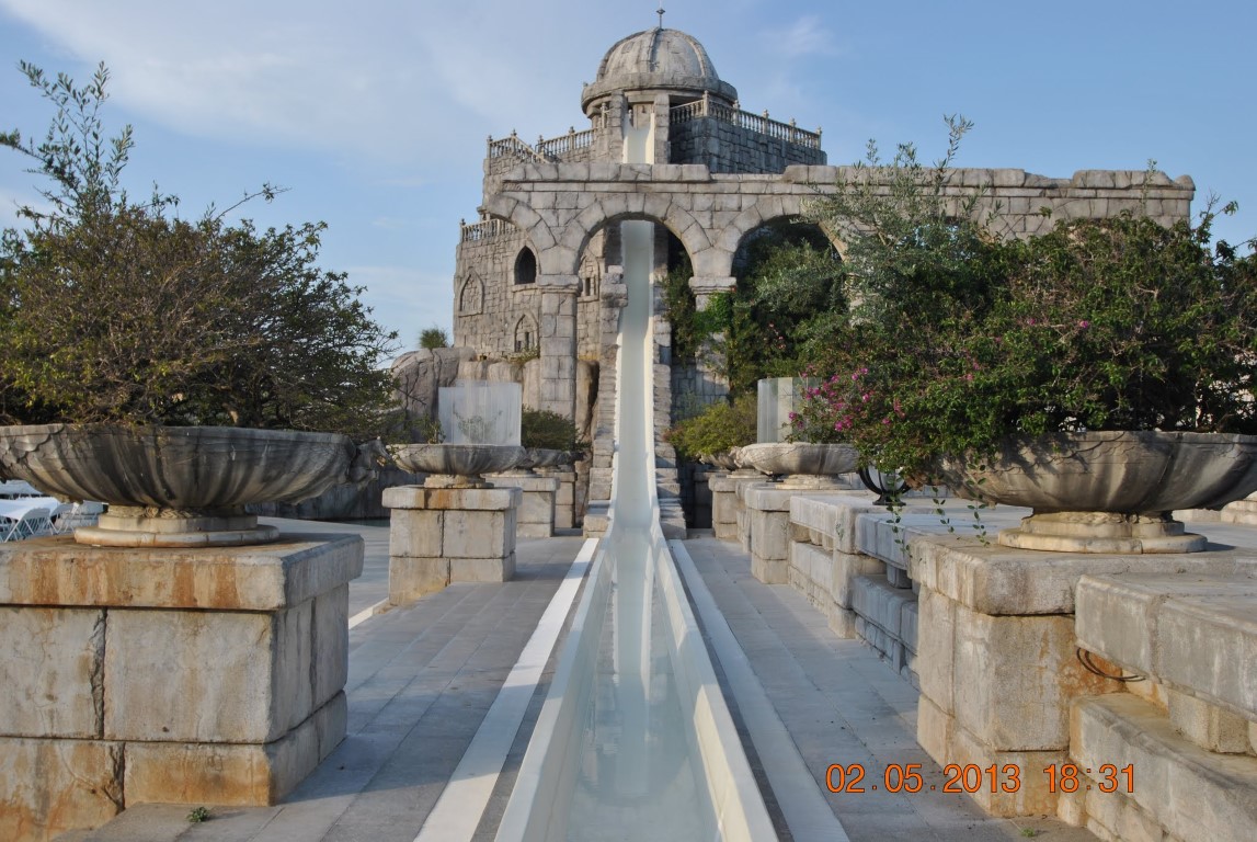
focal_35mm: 36
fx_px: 1259
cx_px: 628
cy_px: 421
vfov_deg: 37.0
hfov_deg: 53.1
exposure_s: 1/160
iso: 100
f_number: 6.3
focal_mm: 24
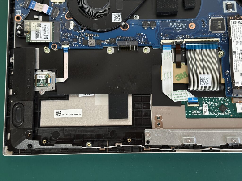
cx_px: 121
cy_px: 90
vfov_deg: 30.3
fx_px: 336
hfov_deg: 39.7
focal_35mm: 48
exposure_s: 1/33
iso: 500
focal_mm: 6.86
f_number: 1.78
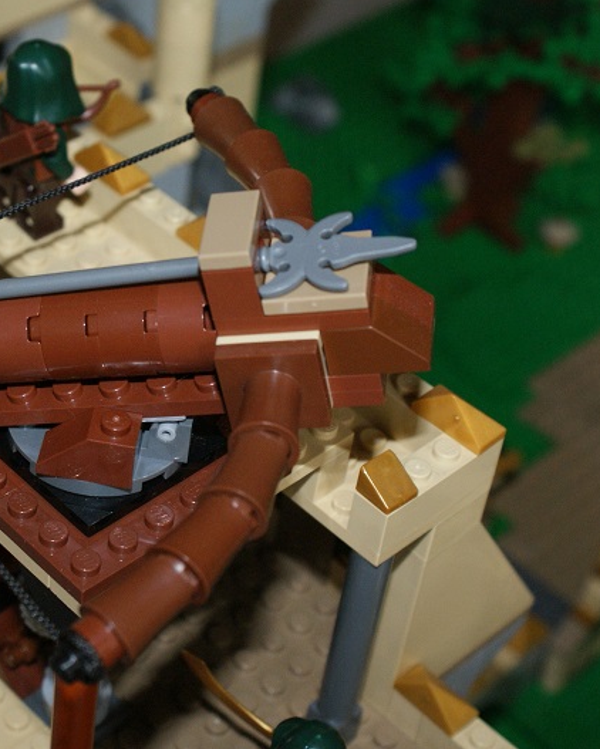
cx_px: 121
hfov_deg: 20.3
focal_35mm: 75
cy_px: 377
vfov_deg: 25.5
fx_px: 1657
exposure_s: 1/60
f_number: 6.3
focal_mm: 35
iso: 400
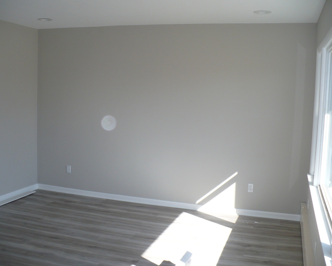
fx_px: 383
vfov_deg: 38.2
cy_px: 133
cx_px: 154
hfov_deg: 46.8
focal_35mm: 39
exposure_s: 1/250
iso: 100
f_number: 2.8
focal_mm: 6.1
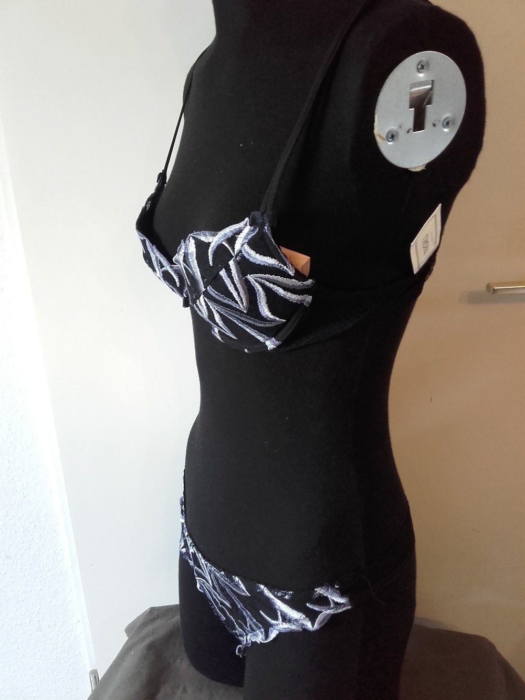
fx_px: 627
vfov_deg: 58.3
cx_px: 262
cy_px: 350
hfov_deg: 45.4
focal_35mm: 31
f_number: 2.2
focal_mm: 3.31
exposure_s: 1/17
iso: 110
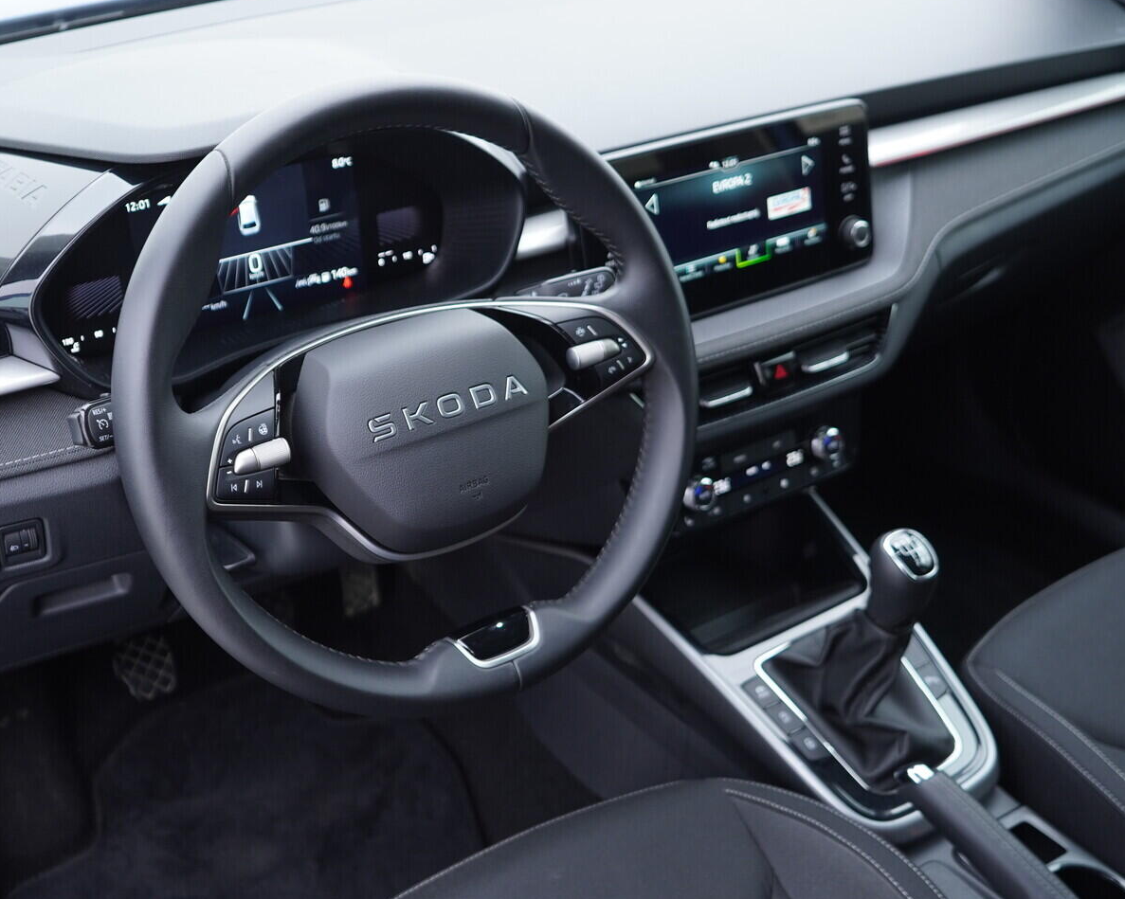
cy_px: 448
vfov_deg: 36.5
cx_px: 498
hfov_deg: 44.7
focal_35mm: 41
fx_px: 1365
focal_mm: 24
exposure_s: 1/40
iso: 250
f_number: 2.8
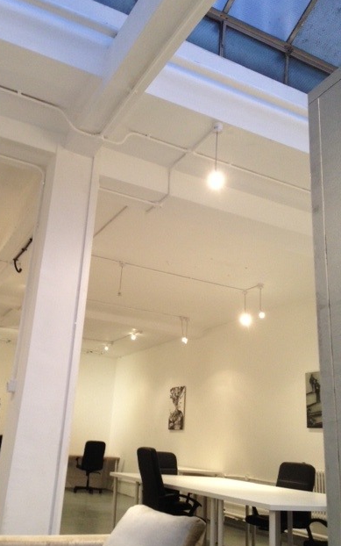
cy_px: 277
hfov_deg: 35.3
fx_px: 535
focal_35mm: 36
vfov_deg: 54.0
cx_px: 145
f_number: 2.4
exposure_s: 1/20
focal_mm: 4.13
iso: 160
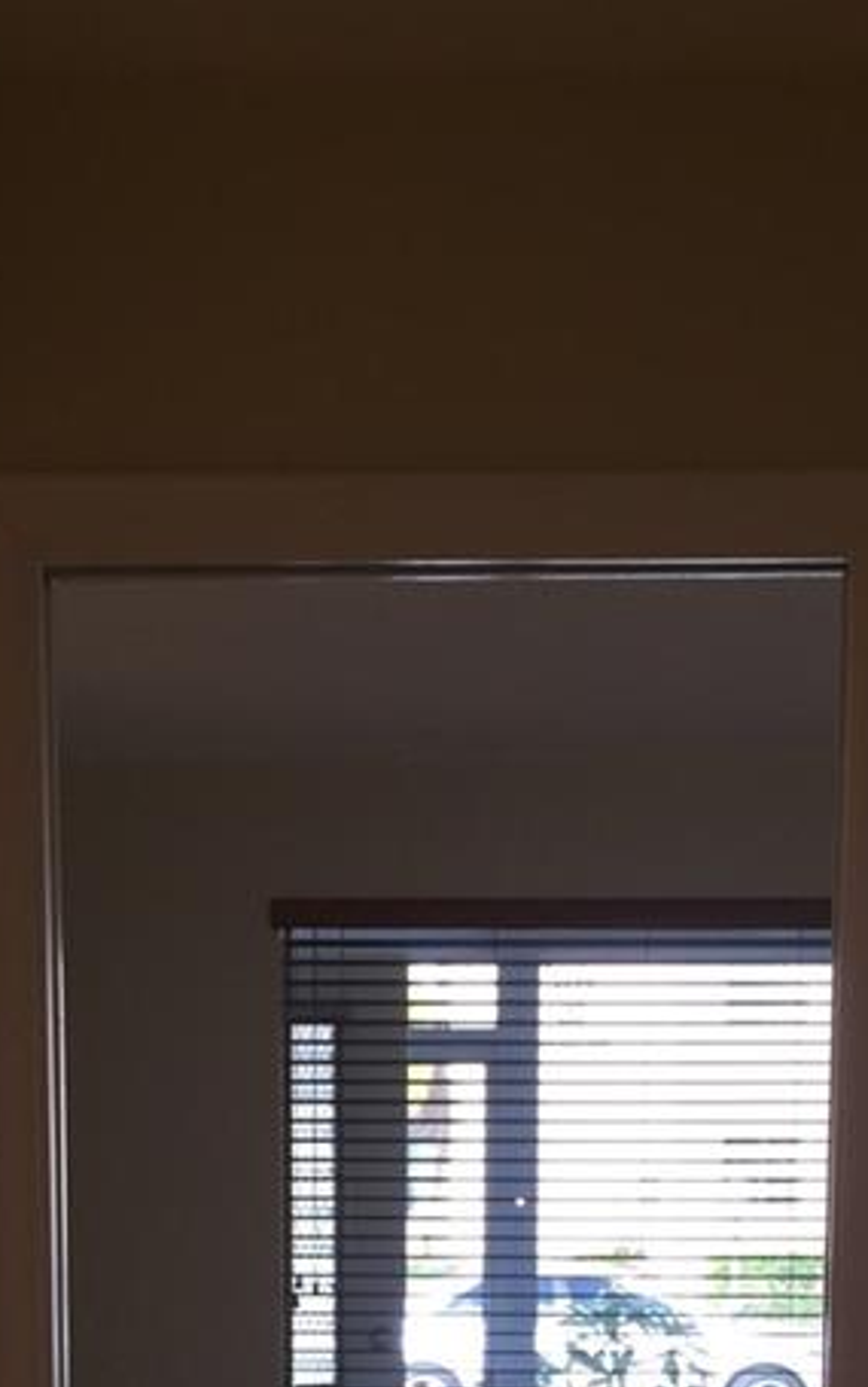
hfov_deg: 16.1
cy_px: 1719
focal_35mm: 81
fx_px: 3061
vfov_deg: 23.1
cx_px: 399
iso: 32
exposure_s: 1/91
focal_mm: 4.15
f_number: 2.2
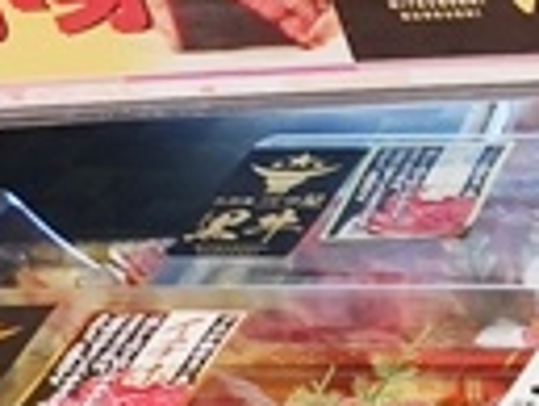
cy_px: 753
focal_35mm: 182
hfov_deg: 8.1
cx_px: 1943
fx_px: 2837
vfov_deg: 7.9
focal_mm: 5.5
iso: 72
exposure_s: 1/130
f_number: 1.75
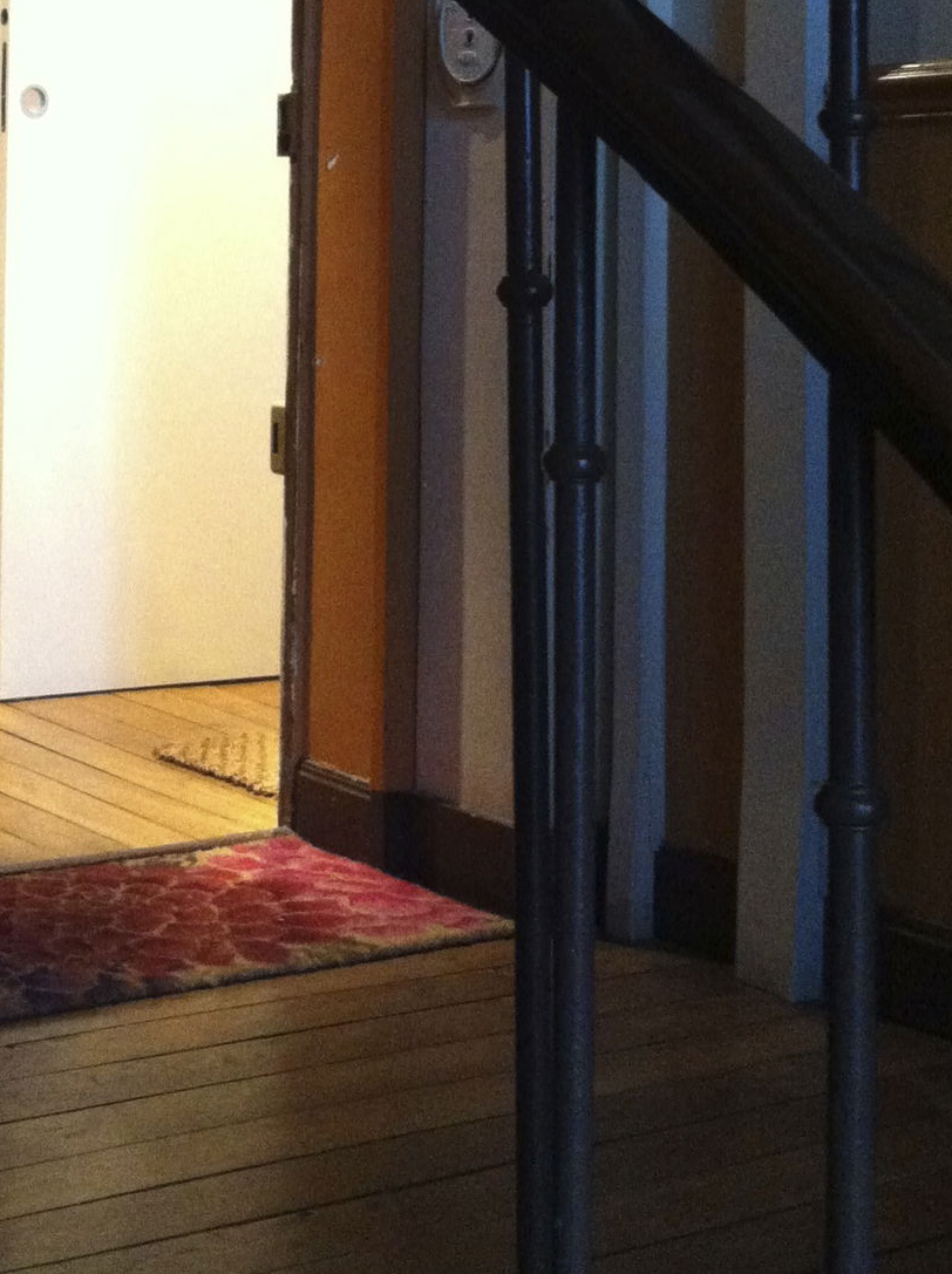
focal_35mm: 69
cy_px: 189
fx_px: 2537
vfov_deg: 27.4
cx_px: 80
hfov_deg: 20.8
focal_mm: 3.85
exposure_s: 1/15
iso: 640
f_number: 2.8
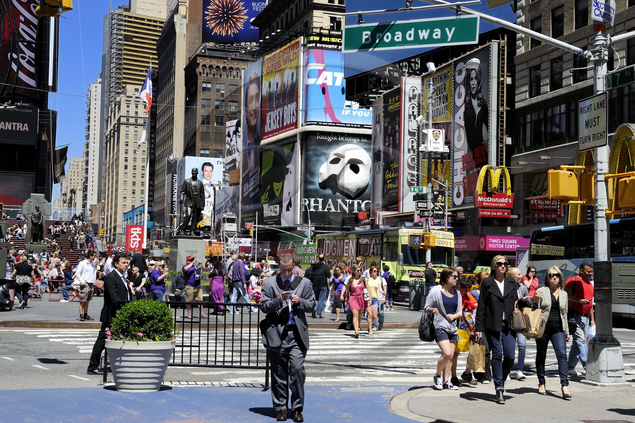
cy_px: 212
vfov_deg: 27.0
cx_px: 318
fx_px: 882
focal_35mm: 50
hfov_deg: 39.6
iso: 200
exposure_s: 1/250
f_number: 10
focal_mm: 50
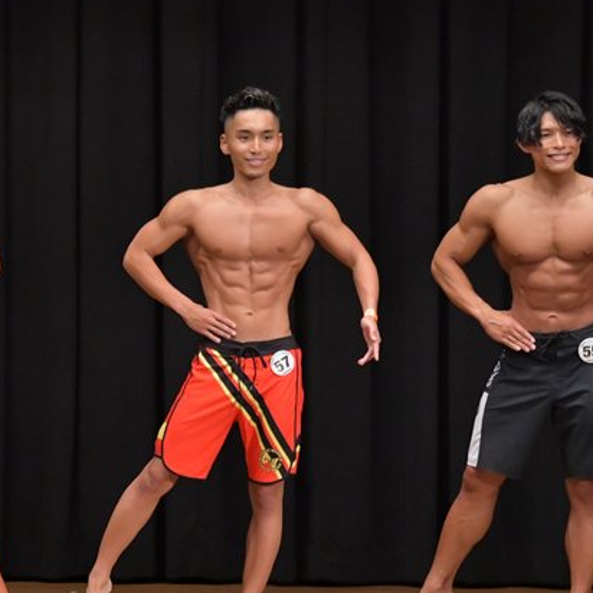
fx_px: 6260
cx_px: 137
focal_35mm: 323
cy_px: 356
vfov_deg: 5.4
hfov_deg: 5.4
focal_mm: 135
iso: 6400
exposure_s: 1/400
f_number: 5.6
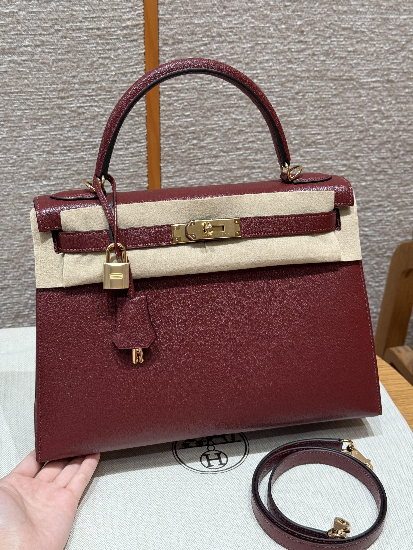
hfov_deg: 30.3
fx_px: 764
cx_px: 206
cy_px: 275
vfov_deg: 39.7
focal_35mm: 48
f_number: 1.78
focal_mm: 6.76
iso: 100
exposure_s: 1/68
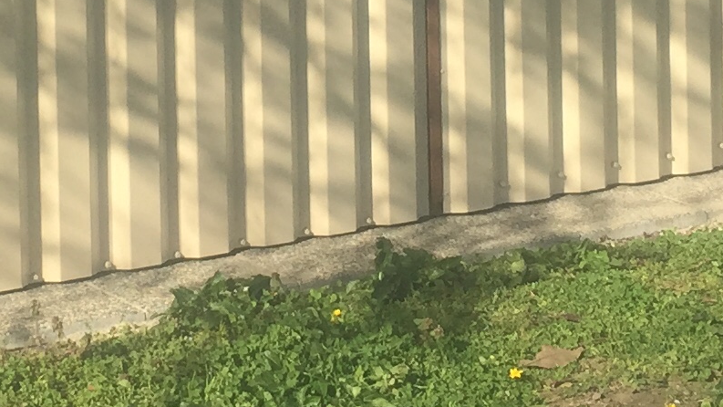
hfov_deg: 16.4
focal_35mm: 130
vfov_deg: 9.0
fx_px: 2492
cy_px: -289
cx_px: 145
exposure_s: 1/1522
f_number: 2.2
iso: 32
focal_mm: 4.15
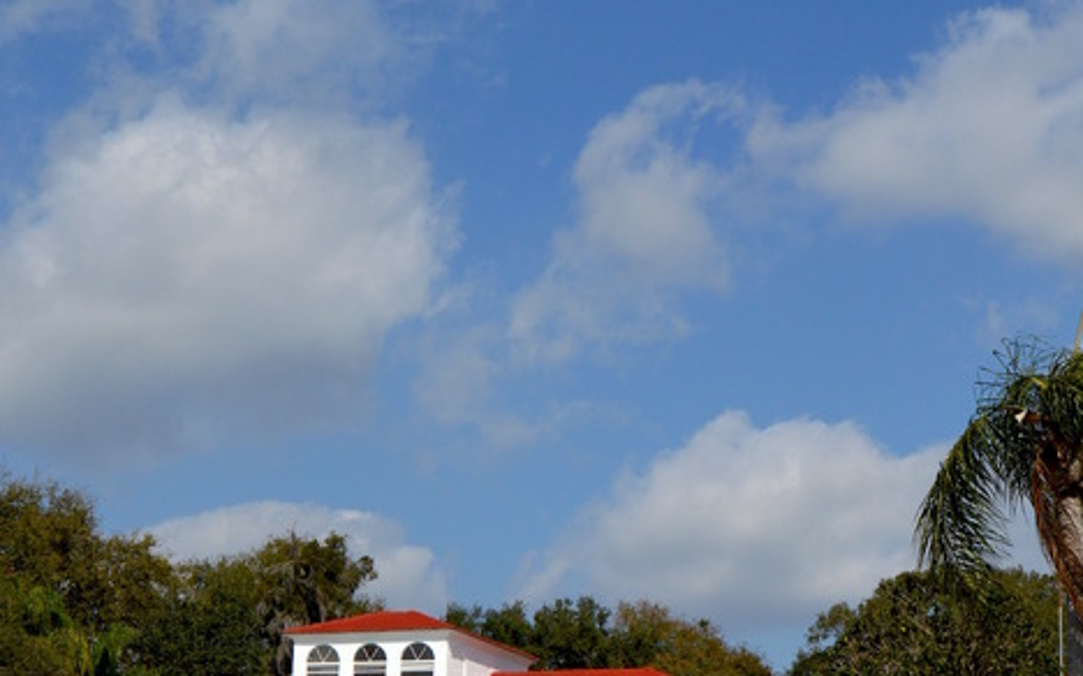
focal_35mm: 75
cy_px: 453
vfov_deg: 17.3
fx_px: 2215
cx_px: 805
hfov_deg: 27.1
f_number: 9
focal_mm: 23
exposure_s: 1/320
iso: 100
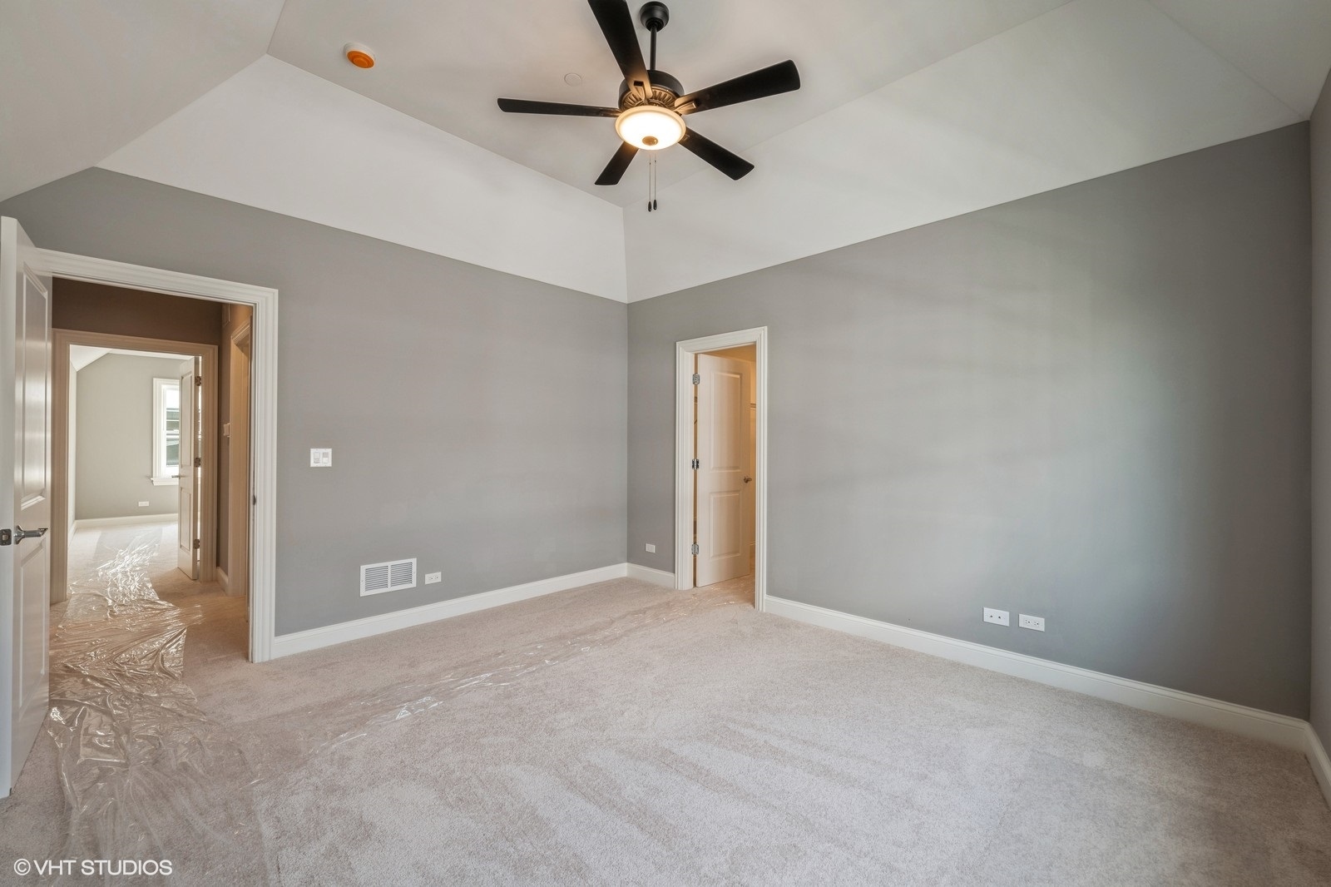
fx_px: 517
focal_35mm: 14
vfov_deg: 81.2
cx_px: 666
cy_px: 444
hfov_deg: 104.3
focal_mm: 14
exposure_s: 1/8
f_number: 8
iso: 200
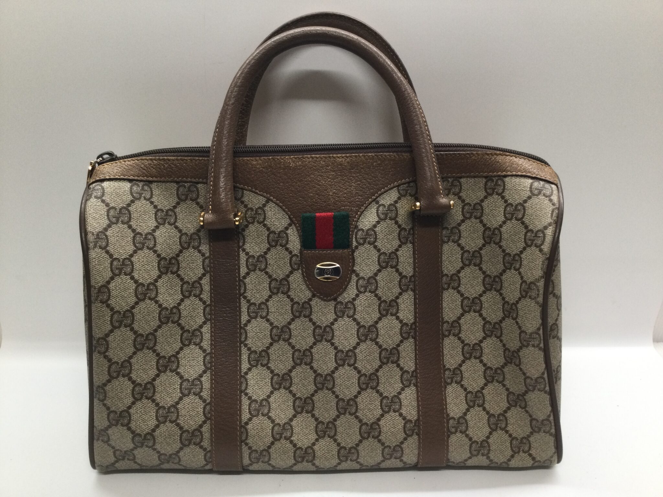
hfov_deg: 58.4
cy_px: 248
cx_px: 332
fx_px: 594
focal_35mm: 31
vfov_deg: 45.4
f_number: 2.4
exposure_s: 1/30
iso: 50
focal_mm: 3.3
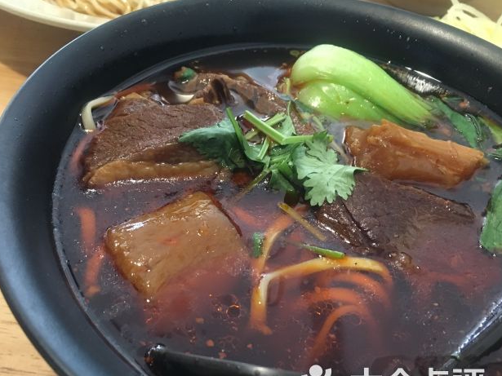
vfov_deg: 42.8
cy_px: 212
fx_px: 478
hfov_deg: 55.2
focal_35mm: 33
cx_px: 220
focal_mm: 4.15
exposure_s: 1/17
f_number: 2.2
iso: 200
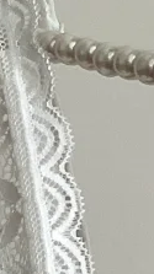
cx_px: 262
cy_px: 213
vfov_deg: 10.5
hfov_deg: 5.8
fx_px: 1485
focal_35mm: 204
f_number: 1.8
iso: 50
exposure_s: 1/120
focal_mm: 3
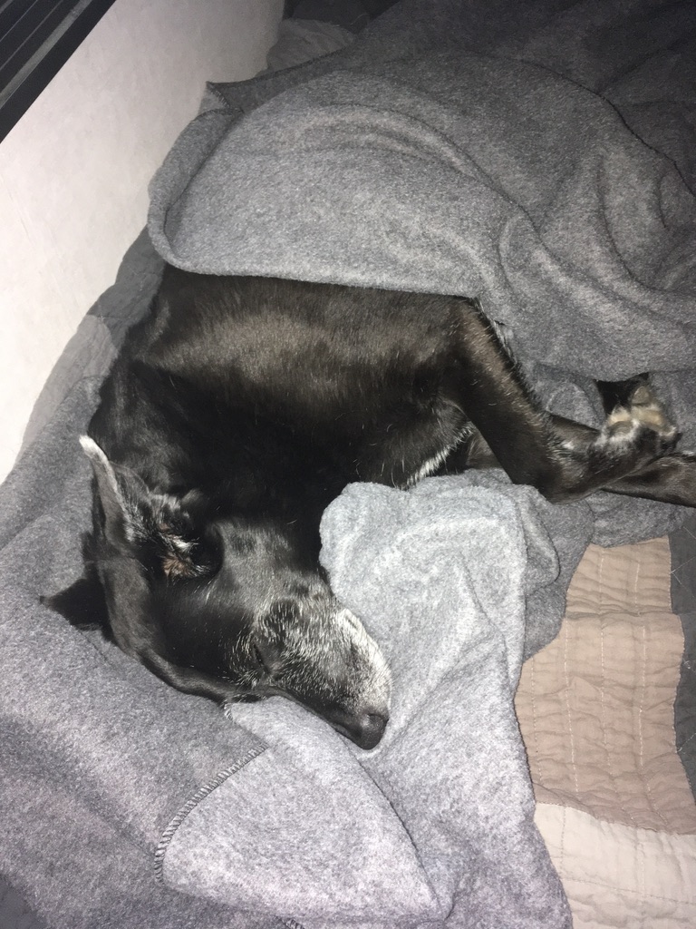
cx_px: 348
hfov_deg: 48.2
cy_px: 464
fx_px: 777
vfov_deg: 61.7
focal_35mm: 29
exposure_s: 1/16
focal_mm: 4.15
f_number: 2.2
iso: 100
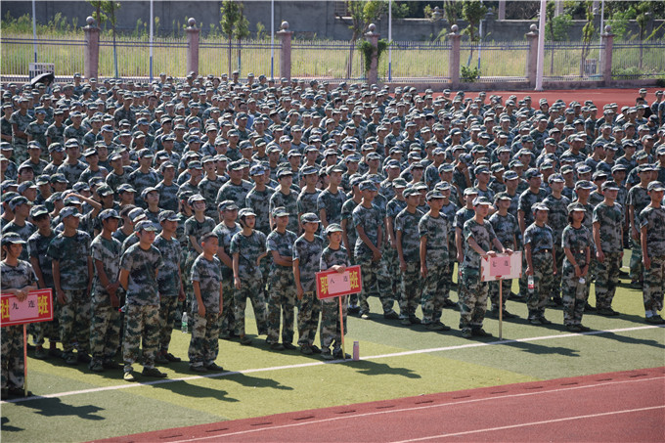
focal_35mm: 120
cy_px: 222
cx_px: 332
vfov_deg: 11.4
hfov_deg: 17.1
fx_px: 2216
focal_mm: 80
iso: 160
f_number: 5.3
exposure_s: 1/400
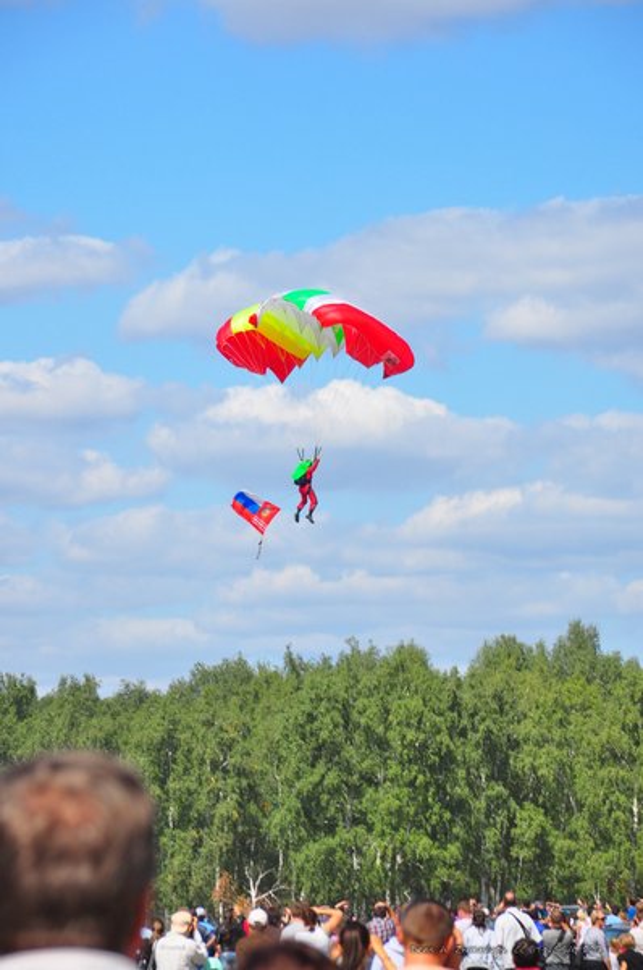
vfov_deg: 11.0
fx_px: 5041
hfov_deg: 7.3
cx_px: 322
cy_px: 485
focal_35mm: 188
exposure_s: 1/200
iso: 200
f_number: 8
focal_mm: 125
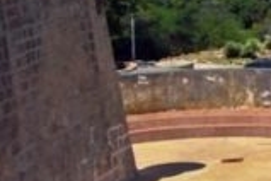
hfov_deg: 10.8
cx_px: 510
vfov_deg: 7.6
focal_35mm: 176
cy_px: -128
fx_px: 1324
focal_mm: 31
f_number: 10
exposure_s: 1/400
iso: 100
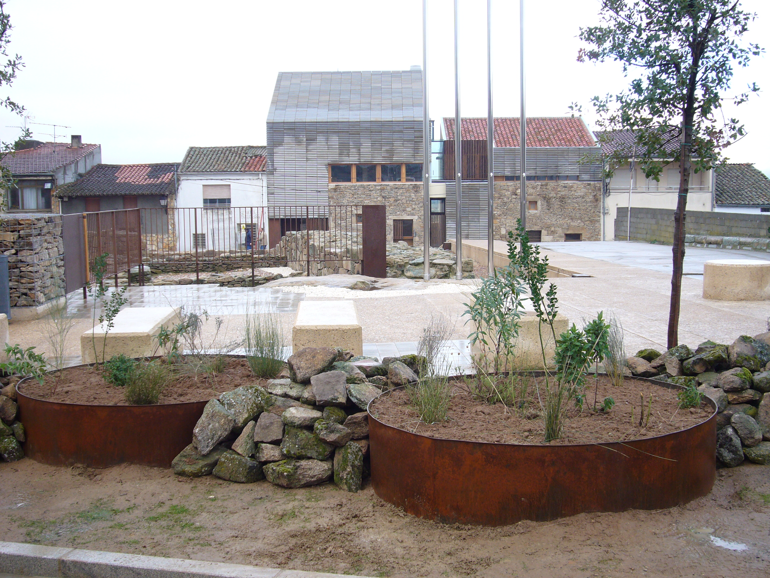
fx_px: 934
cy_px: 289
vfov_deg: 34.3
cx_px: 385
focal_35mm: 42
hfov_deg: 44.8
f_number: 3.3
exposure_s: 1/100
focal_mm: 6.9
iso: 80
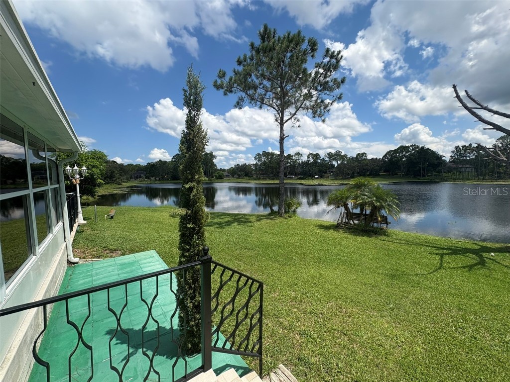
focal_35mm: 14
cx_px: 255
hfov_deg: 102.1
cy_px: 191
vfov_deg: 85.7
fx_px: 206
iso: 50
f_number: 2.2
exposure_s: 1/2494
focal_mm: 2.22
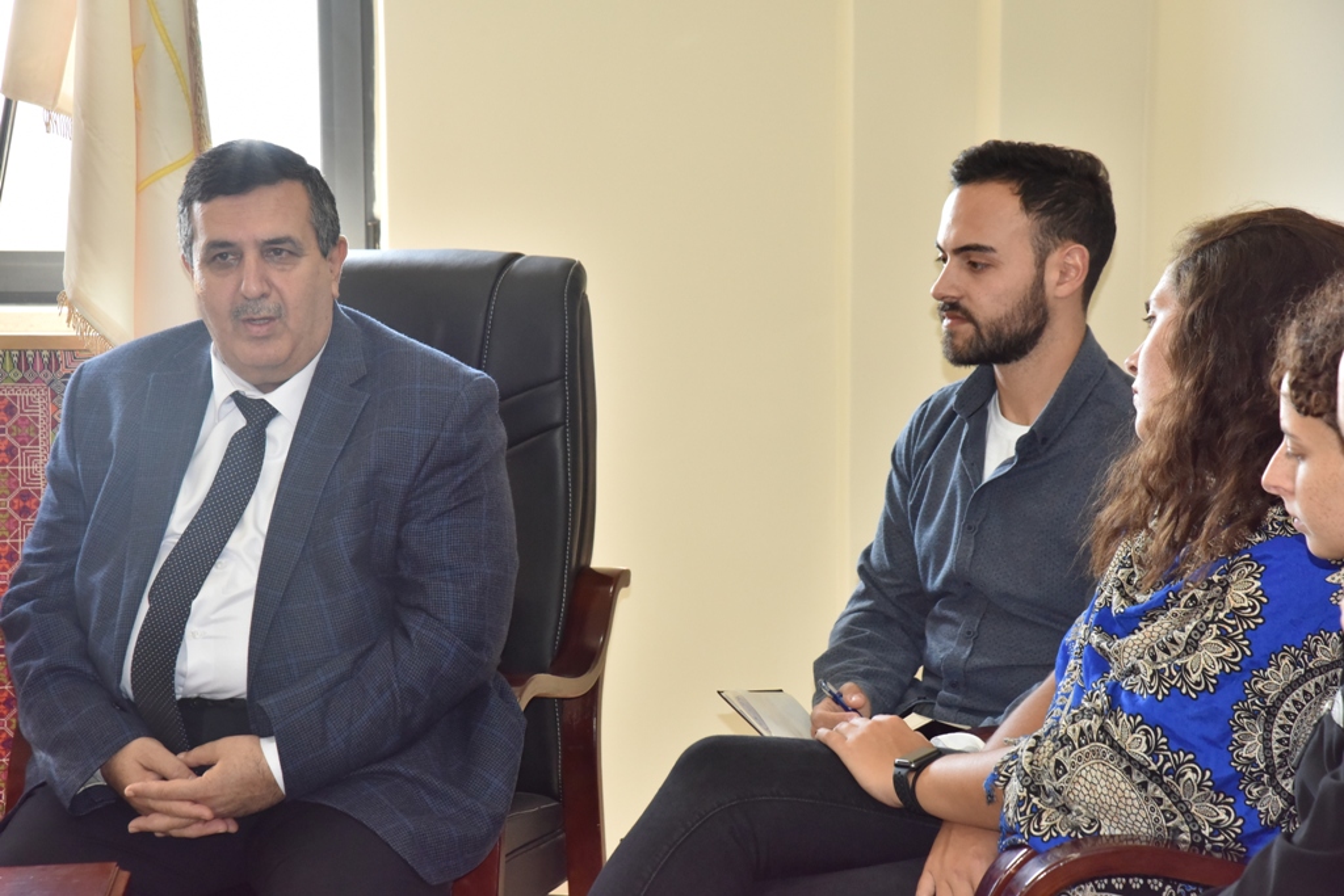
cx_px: 672
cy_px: 448
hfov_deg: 19.5
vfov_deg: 13.0
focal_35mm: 105
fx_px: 3920
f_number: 9
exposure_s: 1/250
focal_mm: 105
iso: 2500
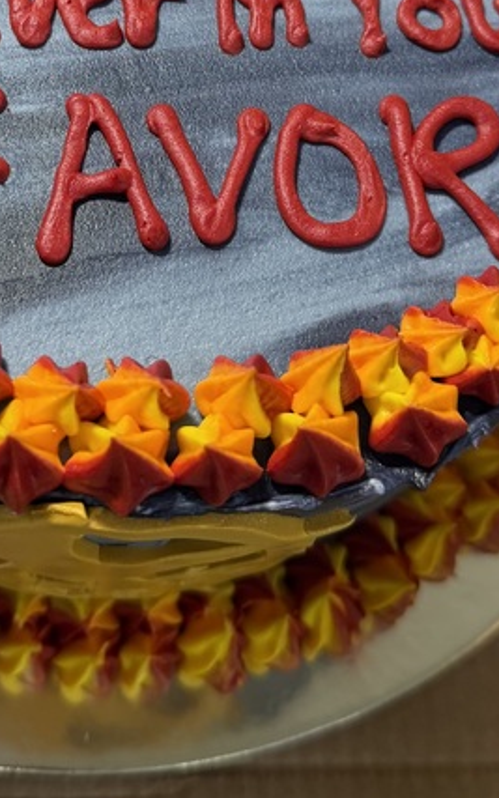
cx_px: 200
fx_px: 1327
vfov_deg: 32.3
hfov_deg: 21.3
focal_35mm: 61
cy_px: 131
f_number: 1.78
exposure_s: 1/60
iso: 200
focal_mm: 6.76
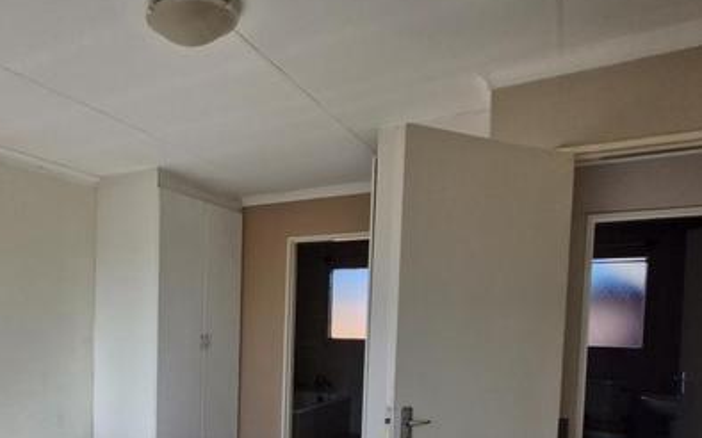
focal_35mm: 28
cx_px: 143
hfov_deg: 61.2
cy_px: 365
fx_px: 536
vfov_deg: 42.1
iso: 50
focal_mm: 1.74
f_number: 2.2
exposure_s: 1/728
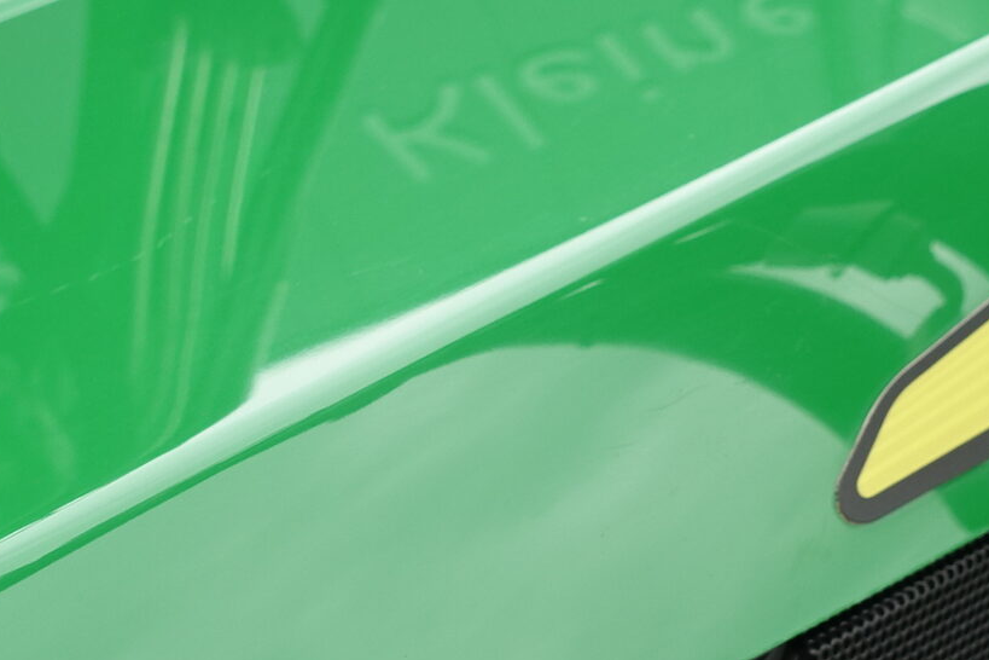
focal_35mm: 75
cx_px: 426
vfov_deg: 17.9
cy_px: 577
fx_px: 2060
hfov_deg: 27.0
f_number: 4
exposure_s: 1/160
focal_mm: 8.8
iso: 125
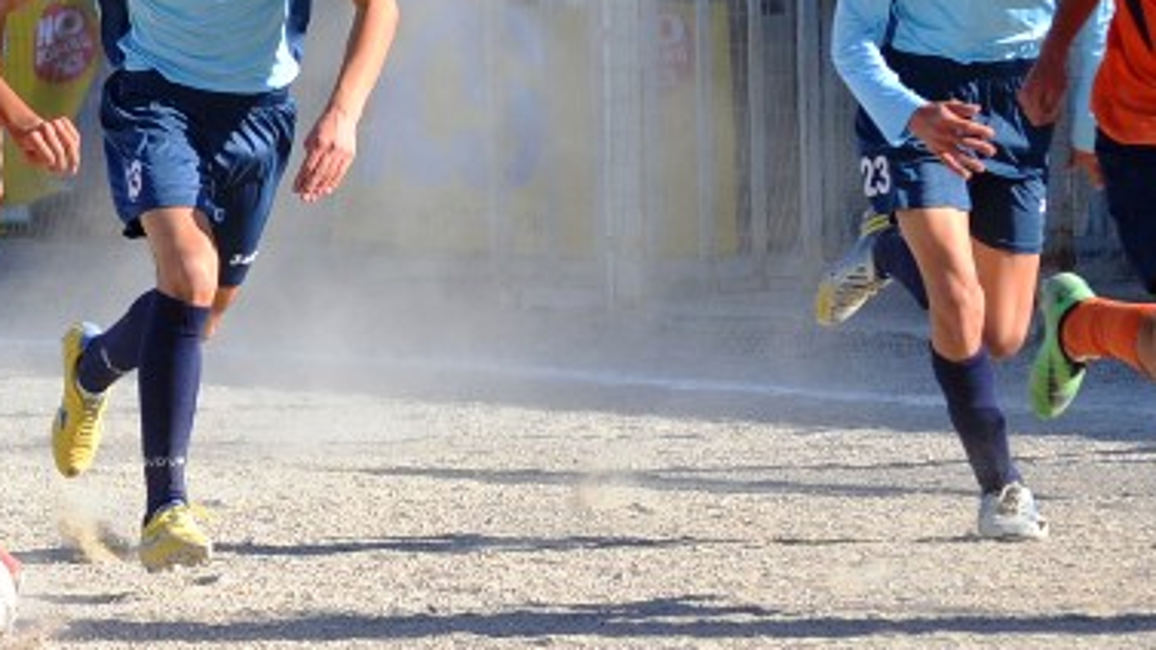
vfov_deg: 2.5
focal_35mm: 495
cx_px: -89
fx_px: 15172
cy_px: 155
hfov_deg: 4.4
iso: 400
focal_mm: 116
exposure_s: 1/1250
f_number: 5
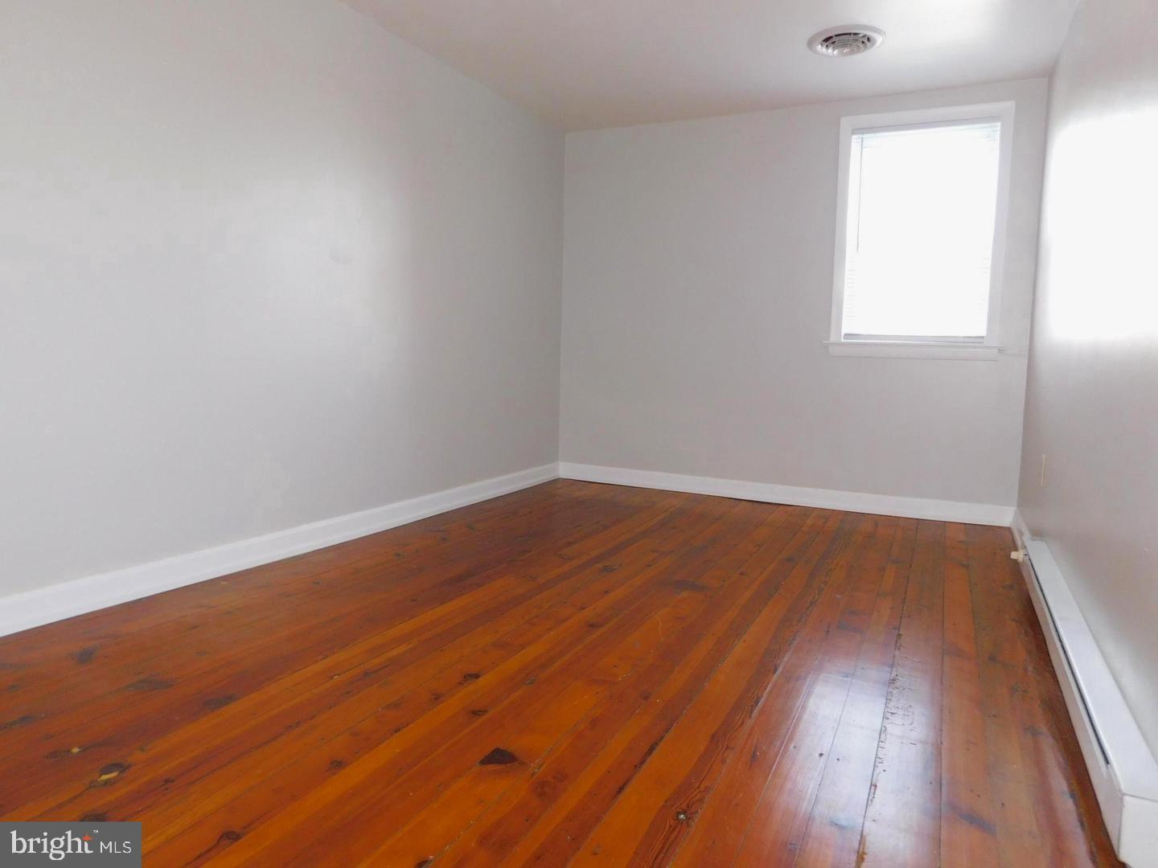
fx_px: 769
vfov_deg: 58.9
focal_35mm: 23
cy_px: 434
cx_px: 579
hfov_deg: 73.9
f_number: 3
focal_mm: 4
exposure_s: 1/30
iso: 200
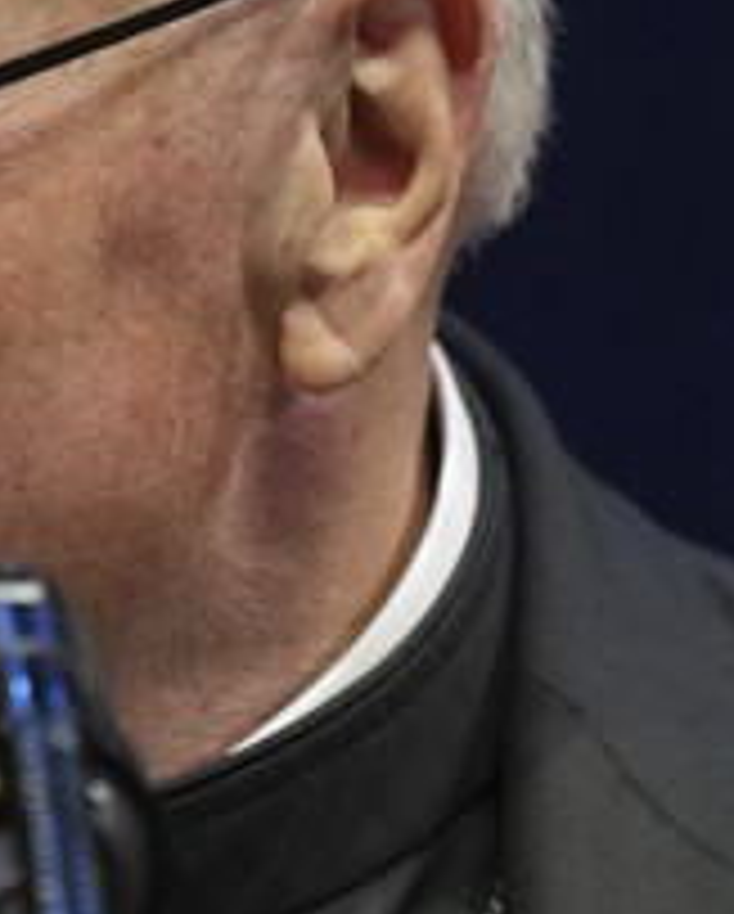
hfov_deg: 0.6
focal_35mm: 2587
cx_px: -171
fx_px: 70091
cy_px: 646
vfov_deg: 0.7
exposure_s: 1/640
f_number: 2.8
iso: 1250
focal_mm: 400
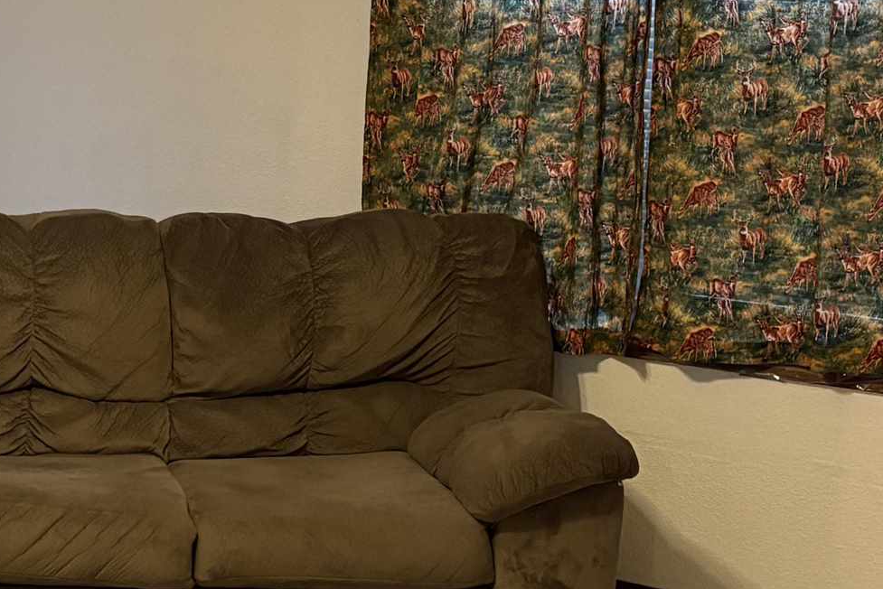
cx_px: 146
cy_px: 315
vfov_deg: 16.1
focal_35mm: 85
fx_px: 2085
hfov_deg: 23.5
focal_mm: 5.96
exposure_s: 1/60
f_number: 1.6
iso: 400
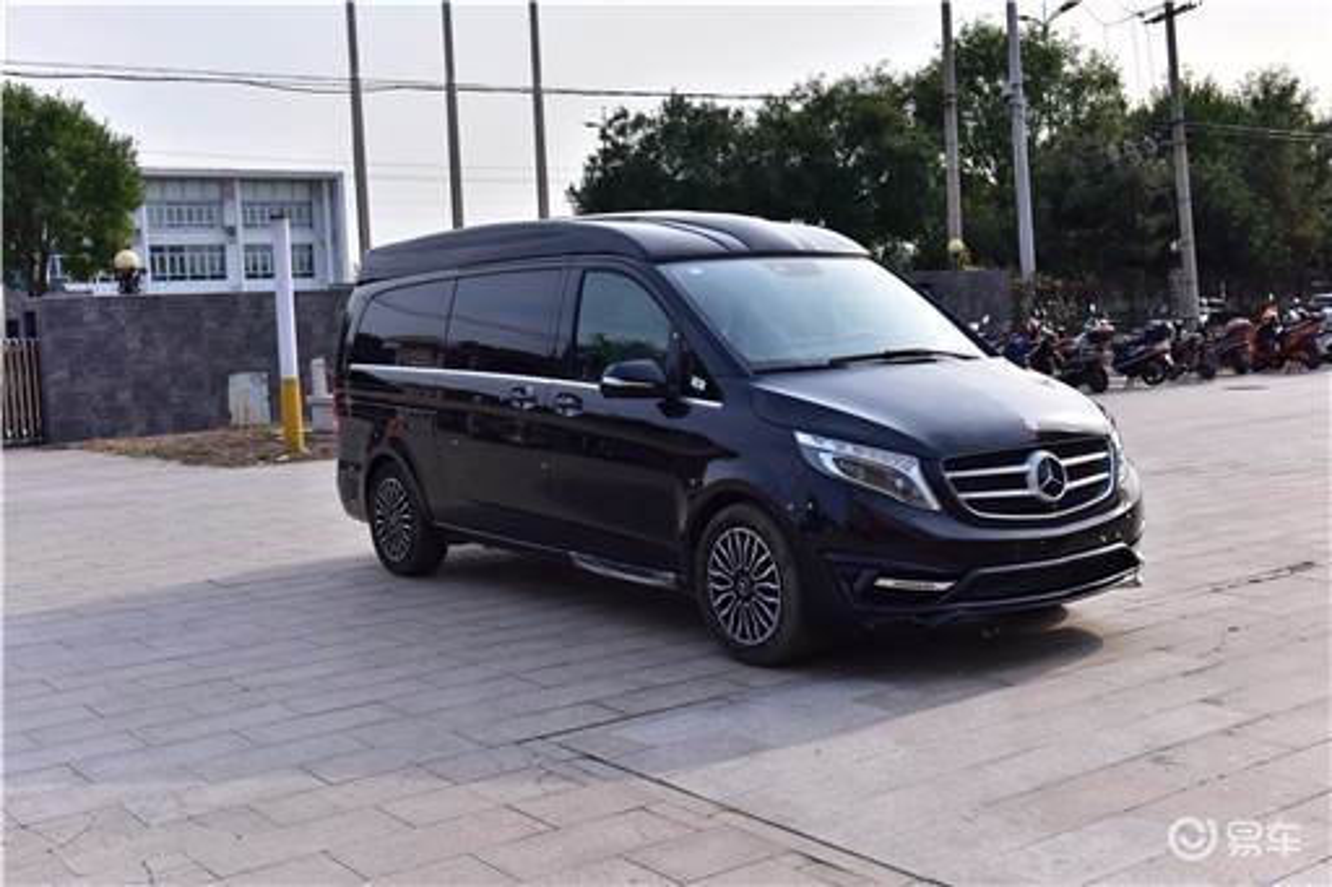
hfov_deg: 46.4
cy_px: 444
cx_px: 666
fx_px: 1553
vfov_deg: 31.9
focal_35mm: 42
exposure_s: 1/1600
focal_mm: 42
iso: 500
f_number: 7.1
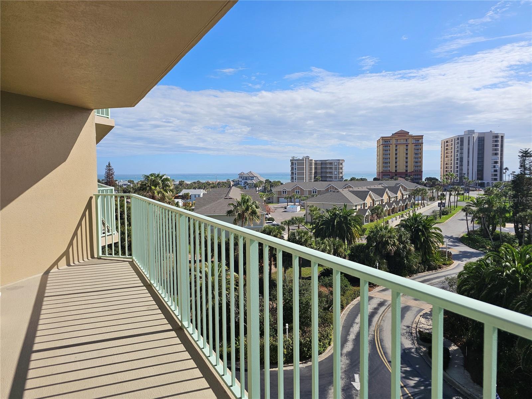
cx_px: 266
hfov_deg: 73.9
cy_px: 200
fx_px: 353
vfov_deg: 58.9
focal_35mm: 23
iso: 16
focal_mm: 6.3
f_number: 1.7
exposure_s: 1/2000
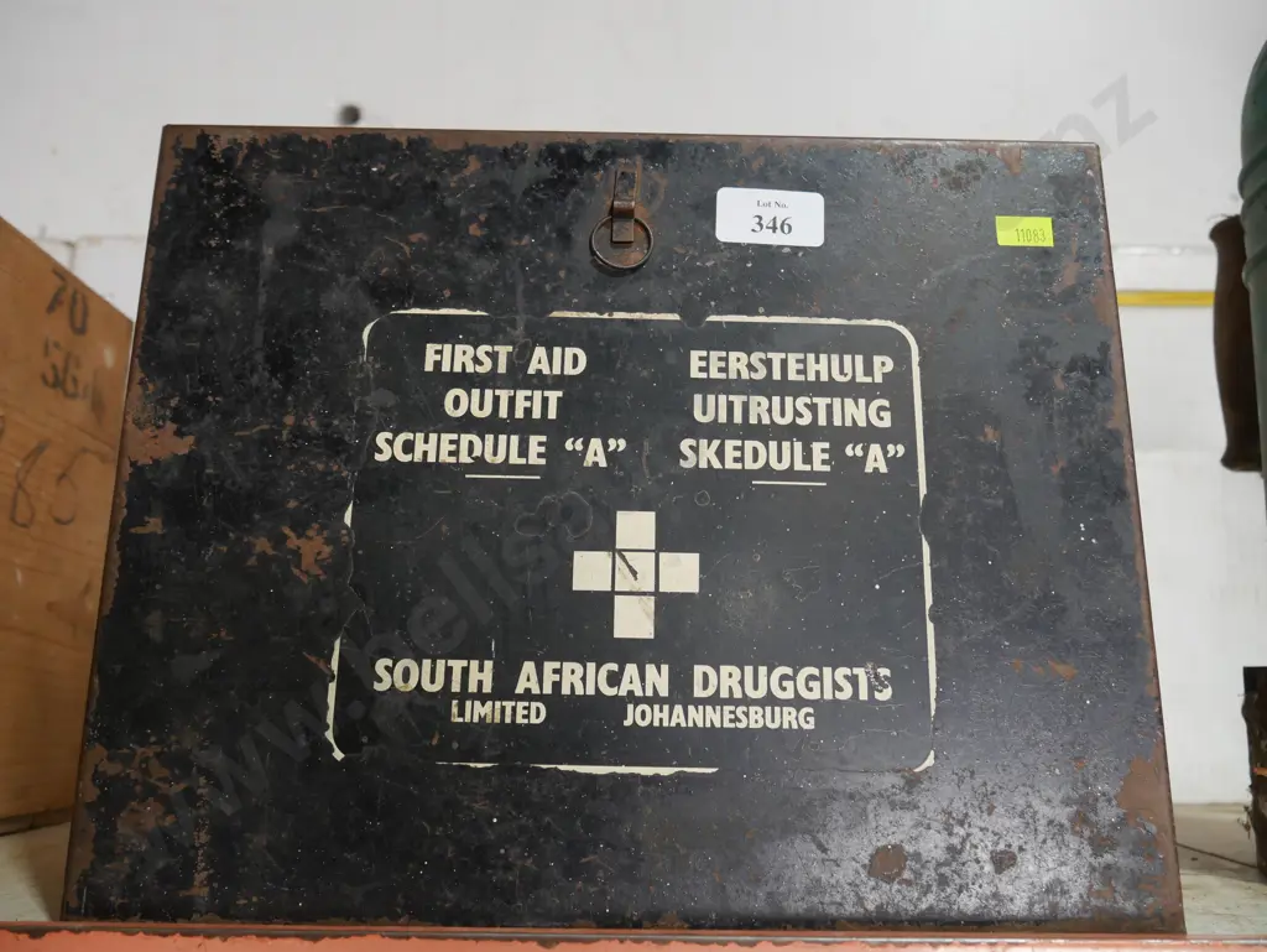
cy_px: 476
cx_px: 634
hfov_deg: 59.9
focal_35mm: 30
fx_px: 1099
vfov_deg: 46.8
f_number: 4.5
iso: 400
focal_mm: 15
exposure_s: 1/60
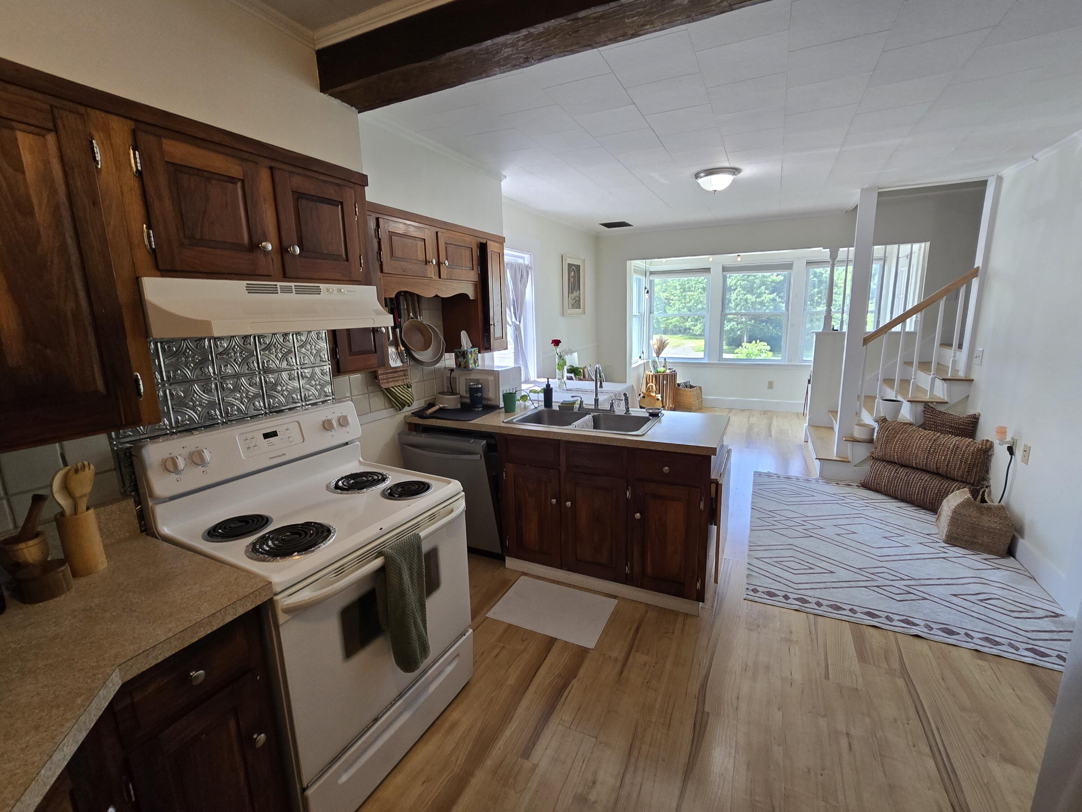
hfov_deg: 106.2
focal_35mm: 13
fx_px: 406
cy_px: 406
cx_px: 541
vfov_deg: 89.9
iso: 80
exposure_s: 1/60
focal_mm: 2.2
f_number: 2.2
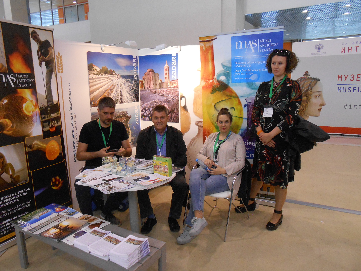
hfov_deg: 67.3
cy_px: 136
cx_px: 180
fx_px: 271
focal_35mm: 26
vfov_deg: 53.1
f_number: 3.5
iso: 400
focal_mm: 4.6
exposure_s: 1/30
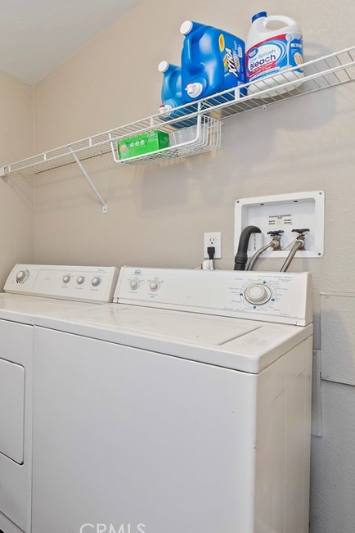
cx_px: -2
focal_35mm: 22
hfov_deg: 47.3
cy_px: 264
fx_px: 325
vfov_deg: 78.6
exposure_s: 1/1.67
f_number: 10
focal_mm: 14
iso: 500
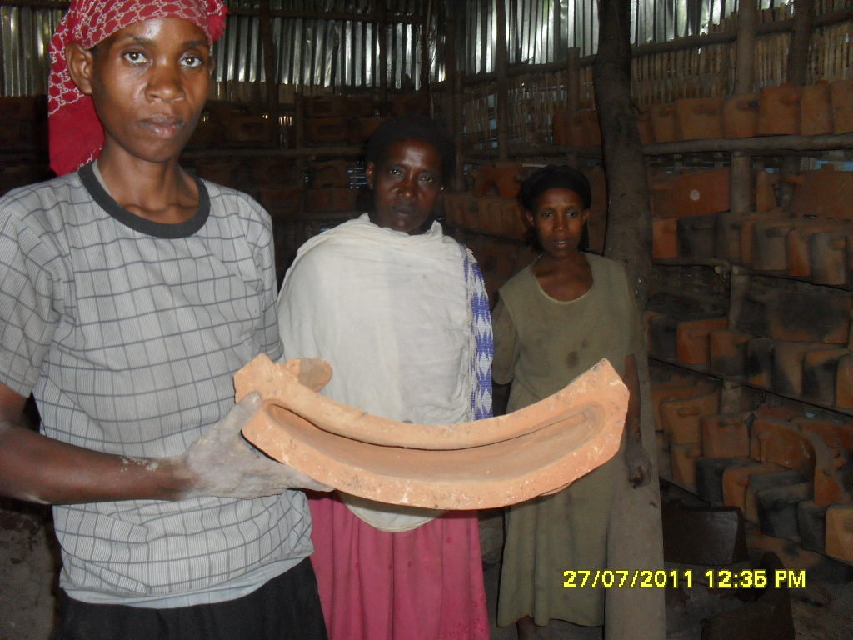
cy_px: 320
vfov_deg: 40.7
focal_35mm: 35
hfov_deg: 52.6
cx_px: 426
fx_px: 862
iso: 200
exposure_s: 1/45
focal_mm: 6.3
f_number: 3.2
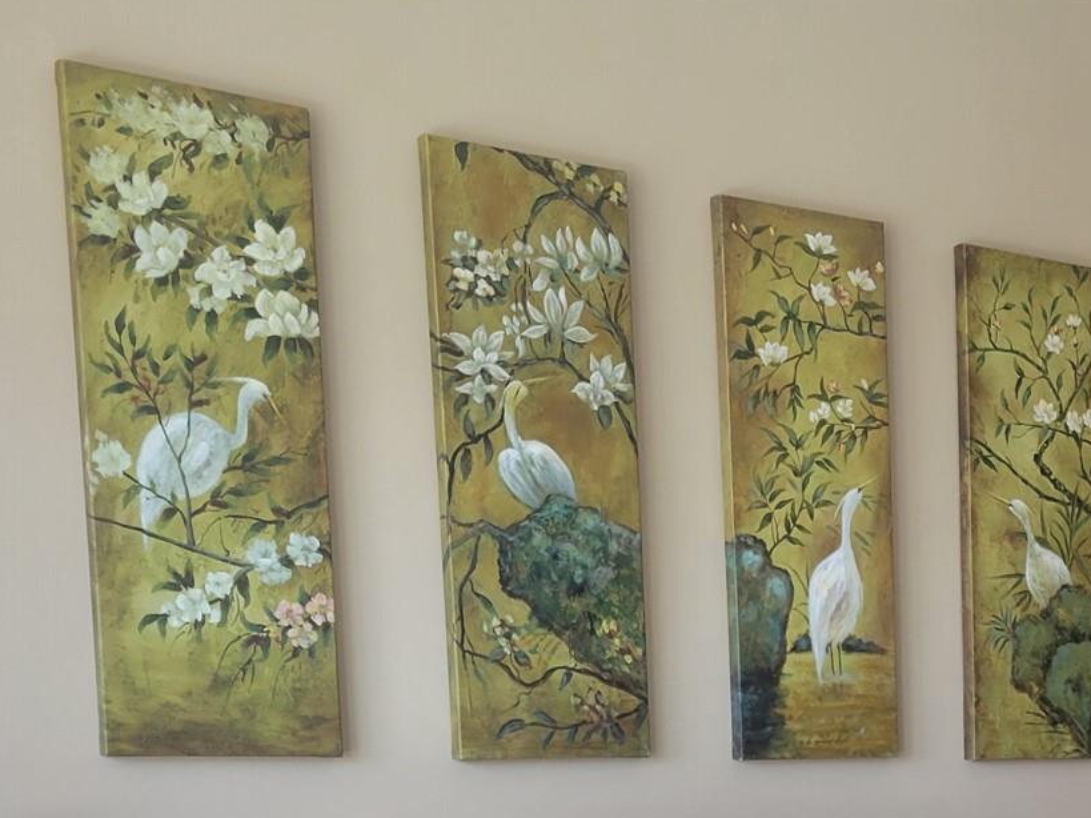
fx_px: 2048
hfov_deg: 26.3
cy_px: 1015
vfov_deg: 20.9
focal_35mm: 65
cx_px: 1335
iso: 64
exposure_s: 1/120
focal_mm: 5.4
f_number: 1.8
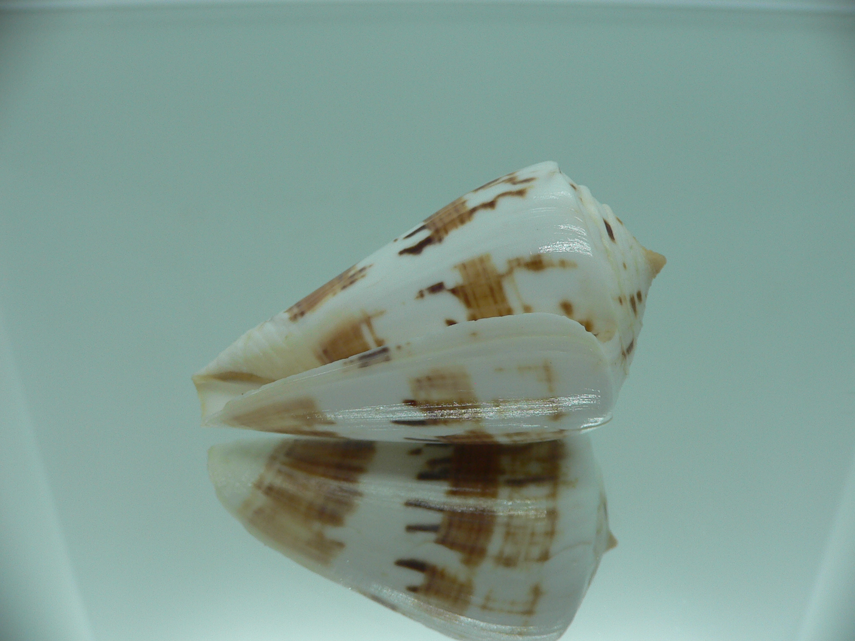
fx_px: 864
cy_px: 320
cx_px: 428
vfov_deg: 40.7
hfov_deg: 52.6
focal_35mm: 35
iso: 80
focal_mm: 4.6
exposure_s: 1/80
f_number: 2.8
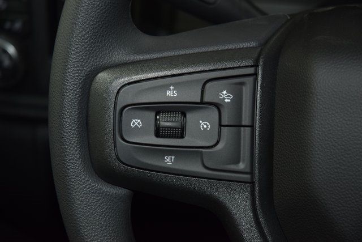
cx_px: 181
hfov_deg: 19.5
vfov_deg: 13.0
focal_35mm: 105
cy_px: 121
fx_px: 1056
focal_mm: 70
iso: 800
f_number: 4.5
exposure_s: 1/20
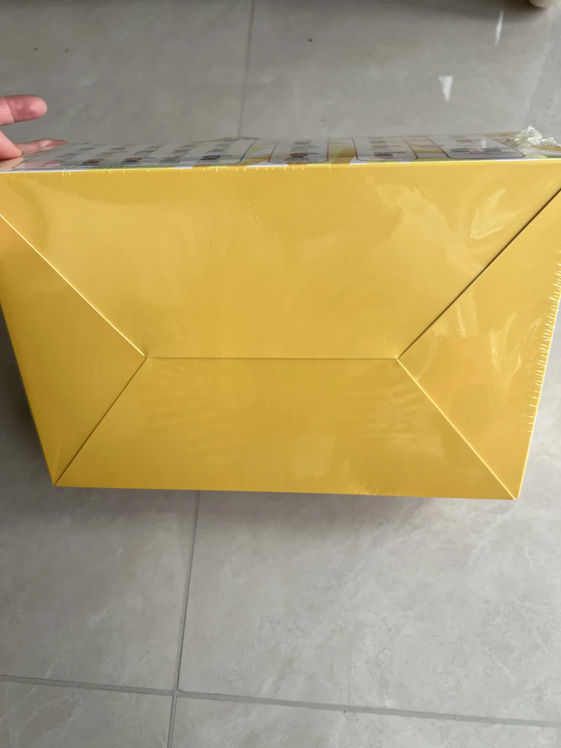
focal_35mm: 26
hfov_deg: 53.1
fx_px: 562
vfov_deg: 67.3
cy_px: 374
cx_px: 280
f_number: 1.5
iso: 125
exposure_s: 1/121
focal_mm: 5.7
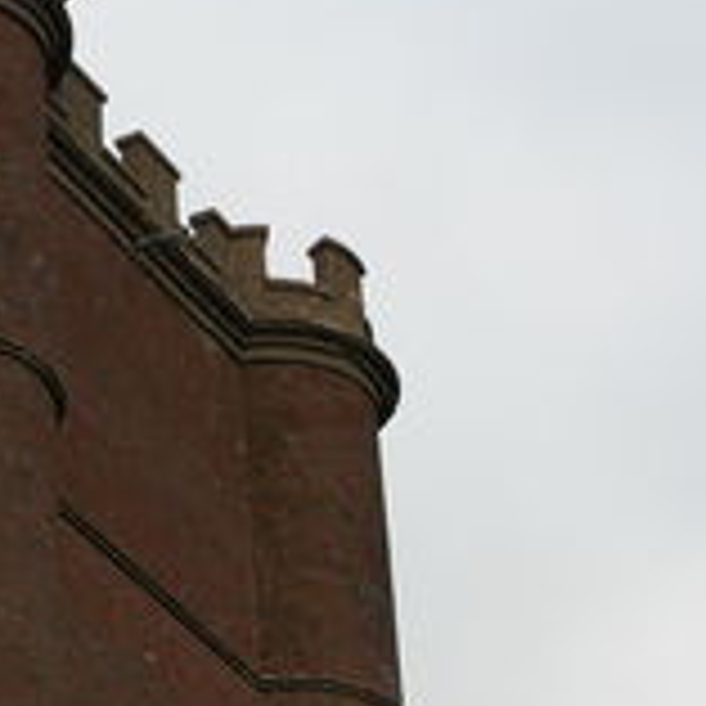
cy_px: 108
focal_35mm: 176
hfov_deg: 9.8
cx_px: -72
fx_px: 4061
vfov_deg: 9.9
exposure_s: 1/238
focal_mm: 19.9
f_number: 5.4
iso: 100
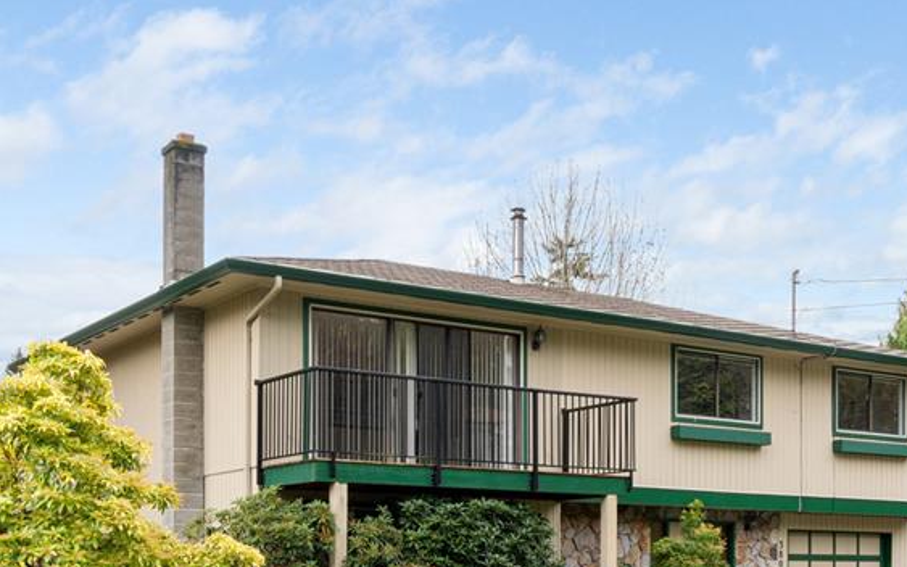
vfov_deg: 25.8
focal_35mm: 50
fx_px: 1236
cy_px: 288
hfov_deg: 40.3
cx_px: 488
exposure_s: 1/60
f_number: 11
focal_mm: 18
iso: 100
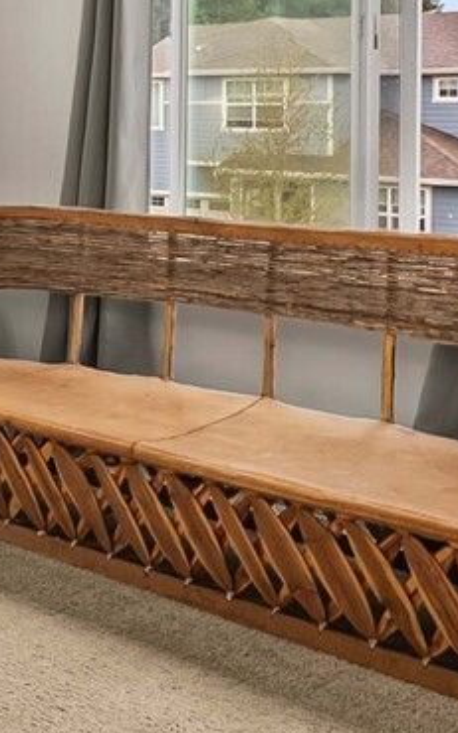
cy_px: 166
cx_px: -382
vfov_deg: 35.3
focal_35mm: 56
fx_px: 1119
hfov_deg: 18.0
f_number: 7.1
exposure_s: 1/5
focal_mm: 12
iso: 1000
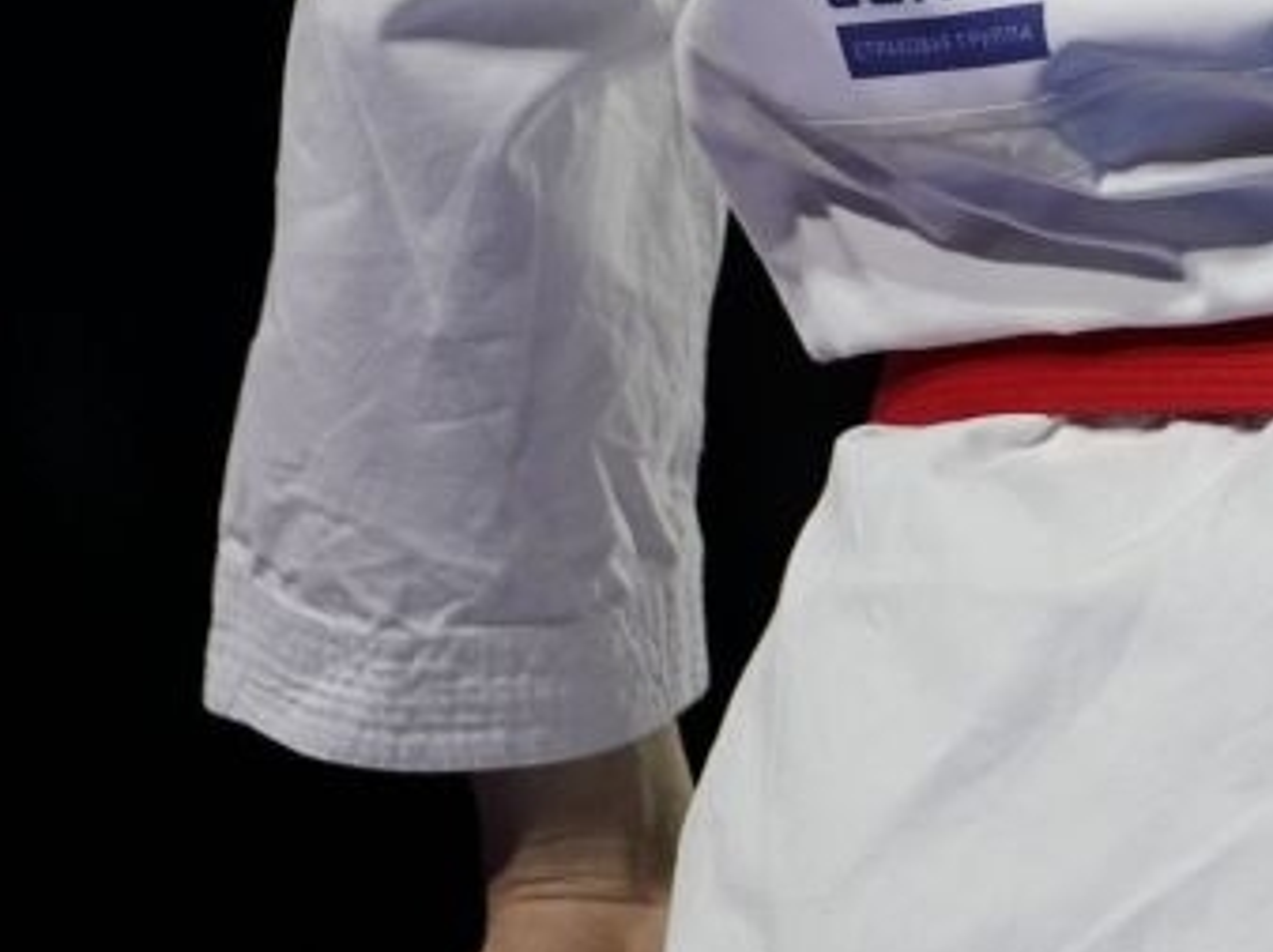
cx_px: 1845
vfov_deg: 1.7
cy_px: -561
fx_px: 32008
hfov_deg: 2.3
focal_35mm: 871
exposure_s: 1/500
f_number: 2.8
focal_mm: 170
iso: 500
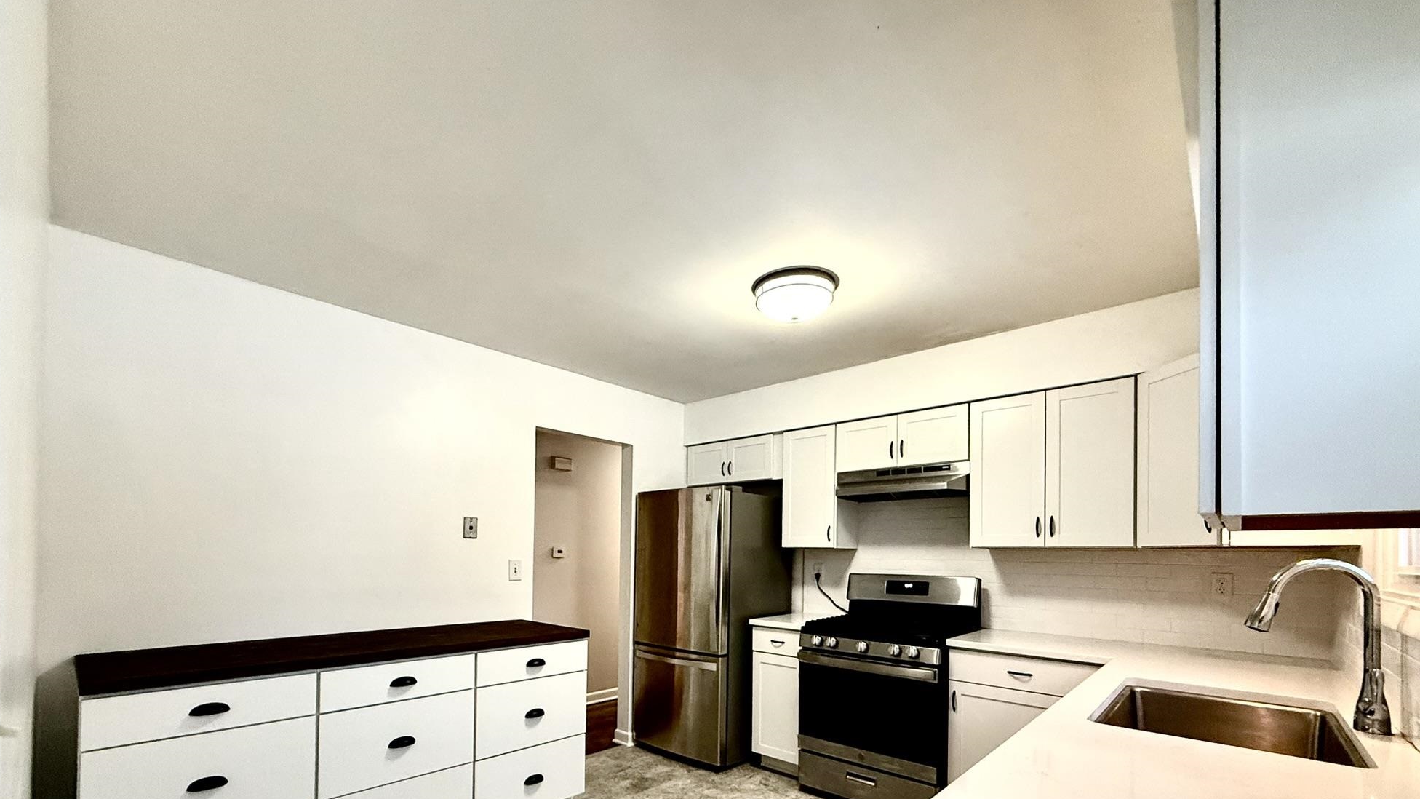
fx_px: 602
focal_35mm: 16
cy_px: 552
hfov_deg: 99.3
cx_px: 676
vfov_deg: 64.8
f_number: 2.2
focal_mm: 2.22
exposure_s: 1/60
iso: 400
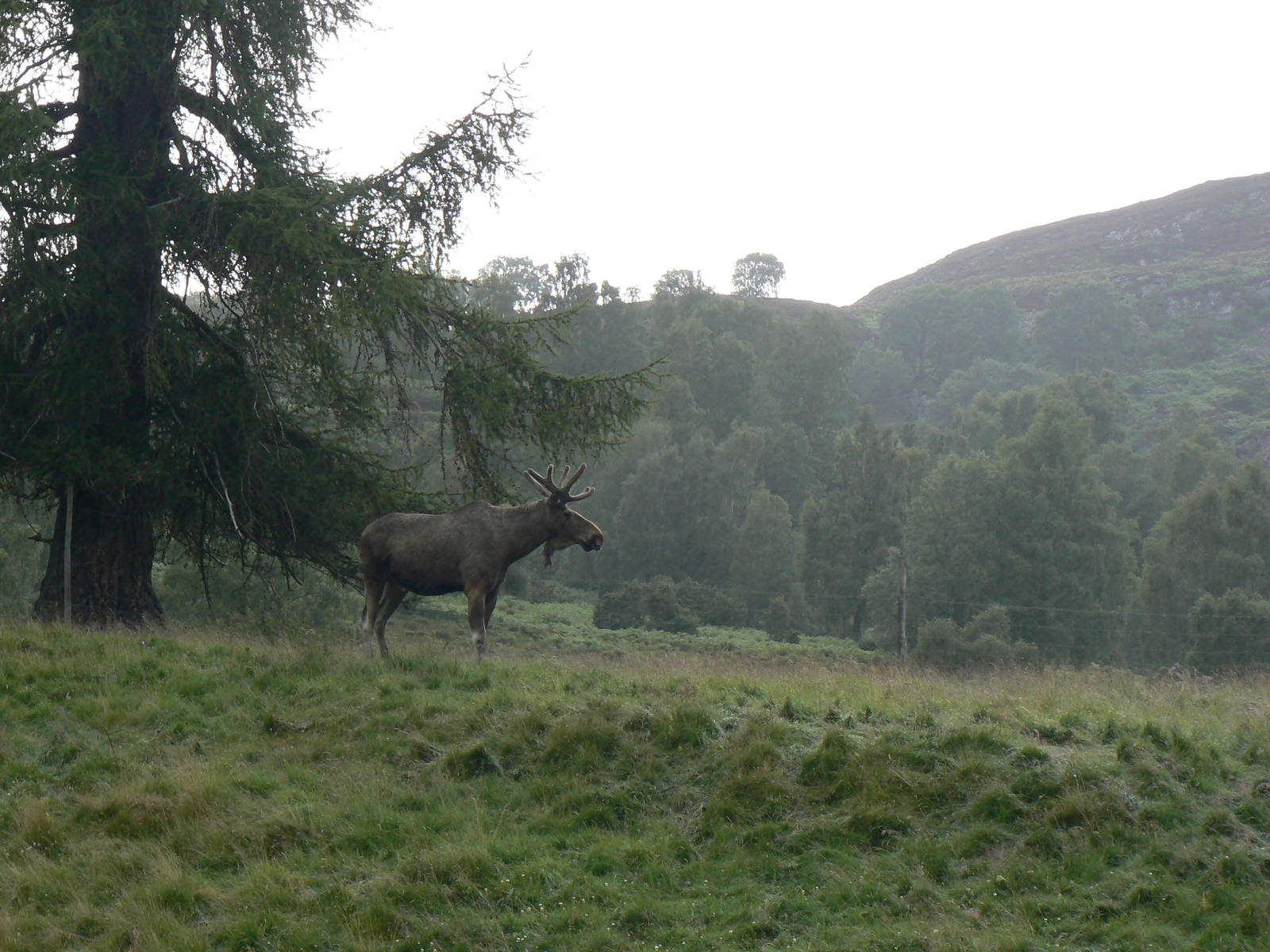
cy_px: 476
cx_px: 635
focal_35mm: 164
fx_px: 6017
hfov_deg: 12.0
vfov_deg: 9.1
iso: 100
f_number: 5.6
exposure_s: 1/160
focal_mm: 27.4
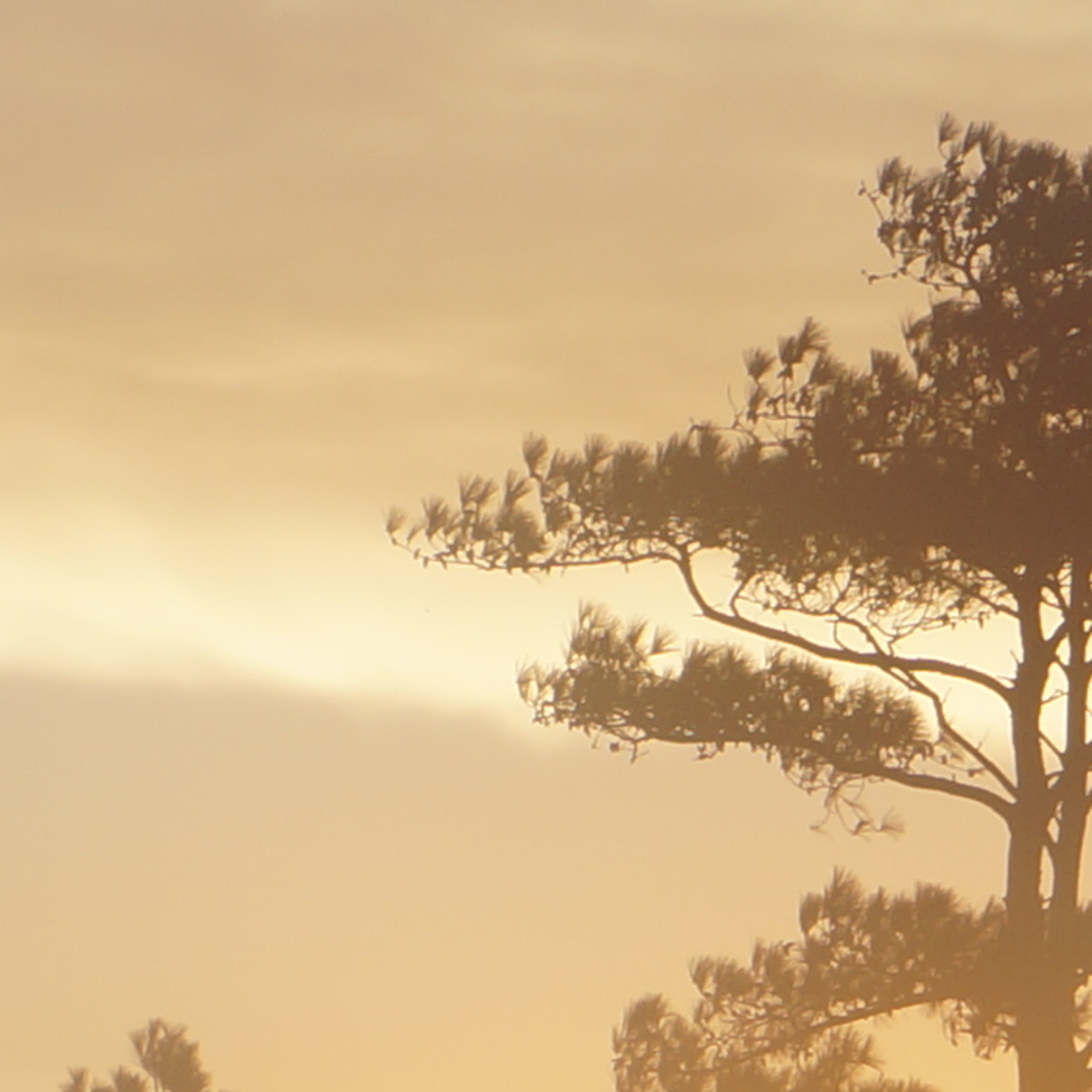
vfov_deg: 3.2
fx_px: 19426
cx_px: 1263
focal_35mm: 544
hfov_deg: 3.2
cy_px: 1692
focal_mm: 55
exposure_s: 1/160
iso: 100
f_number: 9
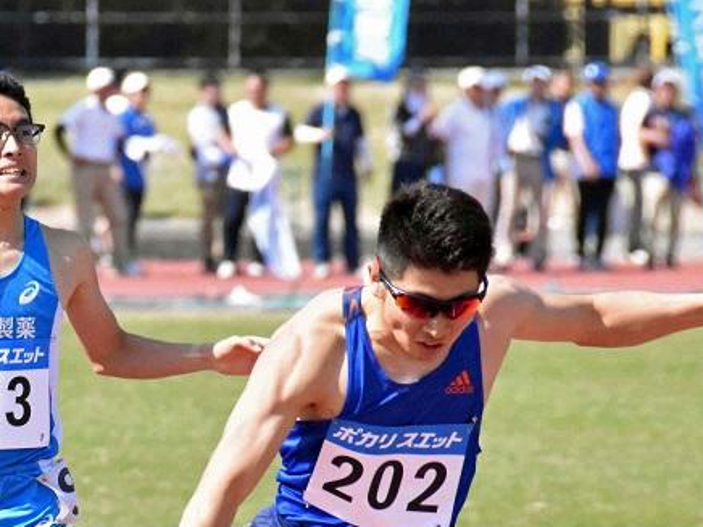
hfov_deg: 2.2
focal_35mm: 912
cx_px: 11
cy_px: 540
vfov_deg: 1.6
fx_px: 18521
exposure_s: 1/4000
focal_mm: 230
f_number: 9
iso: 4000
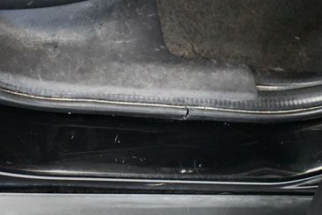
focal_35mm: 84
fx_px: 752
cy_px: 141
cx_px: 99
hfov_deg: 24.0
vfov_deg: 16.3
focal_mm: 24
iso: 12800
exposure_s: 1/60
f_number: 4
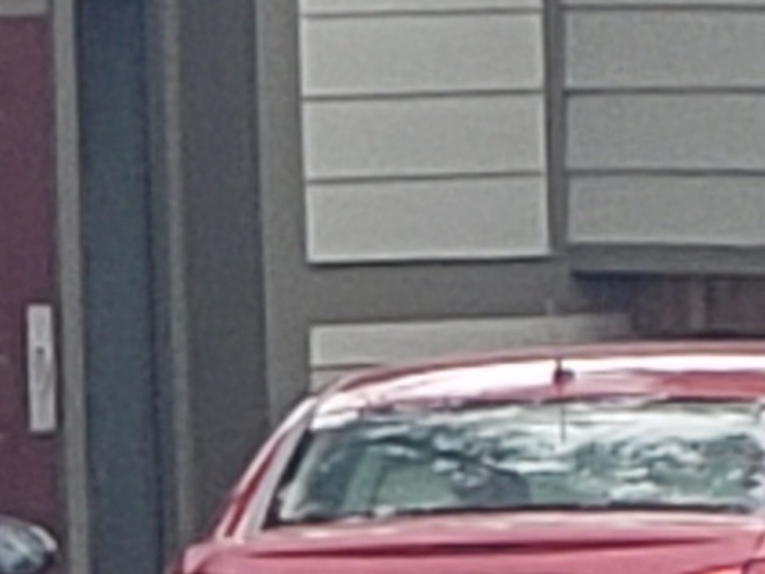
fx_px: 5104
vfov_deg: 6.3
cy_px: -299
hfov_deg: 8.5
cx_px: 856
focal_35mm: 231
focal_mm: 6
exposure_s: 1/192
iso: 32
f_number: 2.4
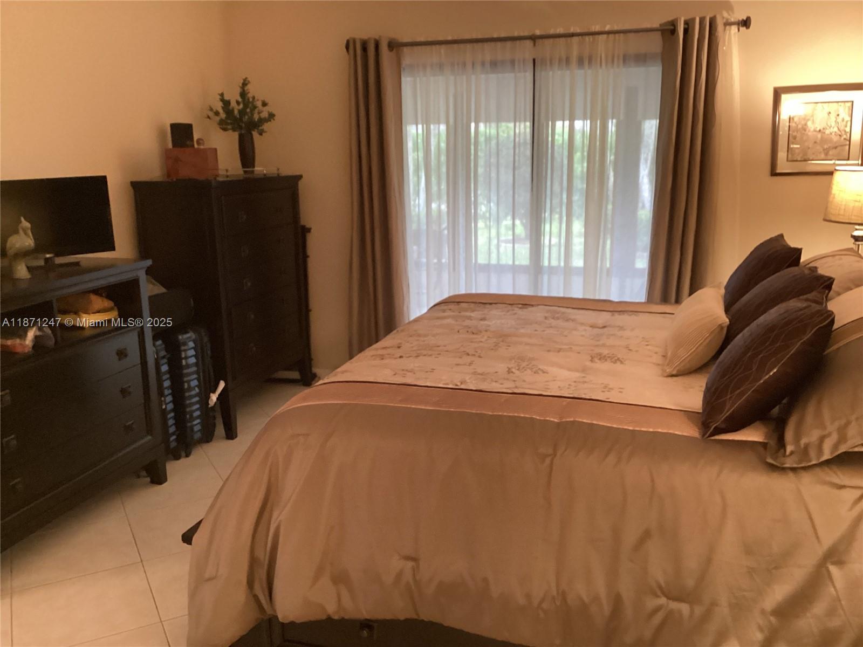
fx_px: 773
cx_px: 432
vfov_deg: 45.4
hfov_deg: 58.4
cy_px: 324
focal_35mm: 31
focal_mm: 3.3
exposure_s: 1/40
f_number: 2.4
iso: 400
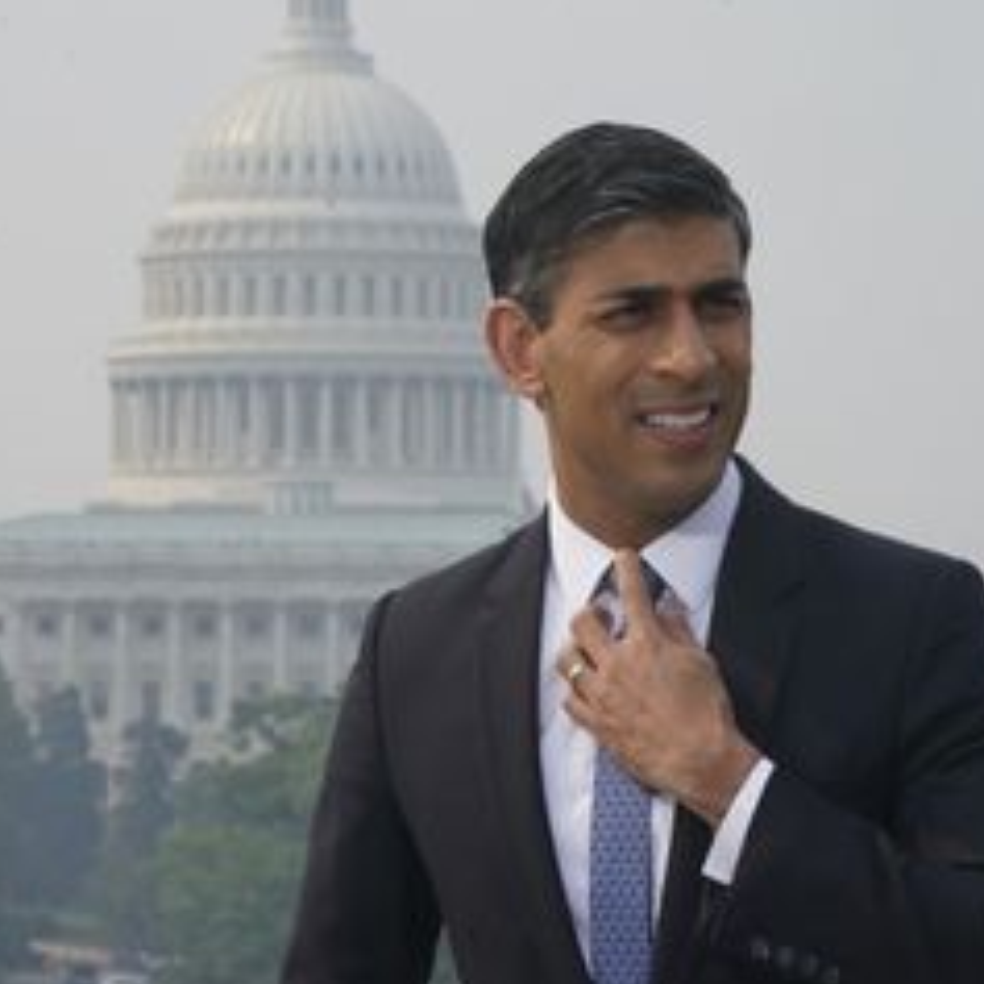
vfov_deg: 8.5
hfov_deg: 8.5
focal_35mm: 205
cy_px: 438
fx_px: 6593
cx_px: 407
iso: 1250
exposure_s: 1/500
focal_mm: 143
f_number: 22
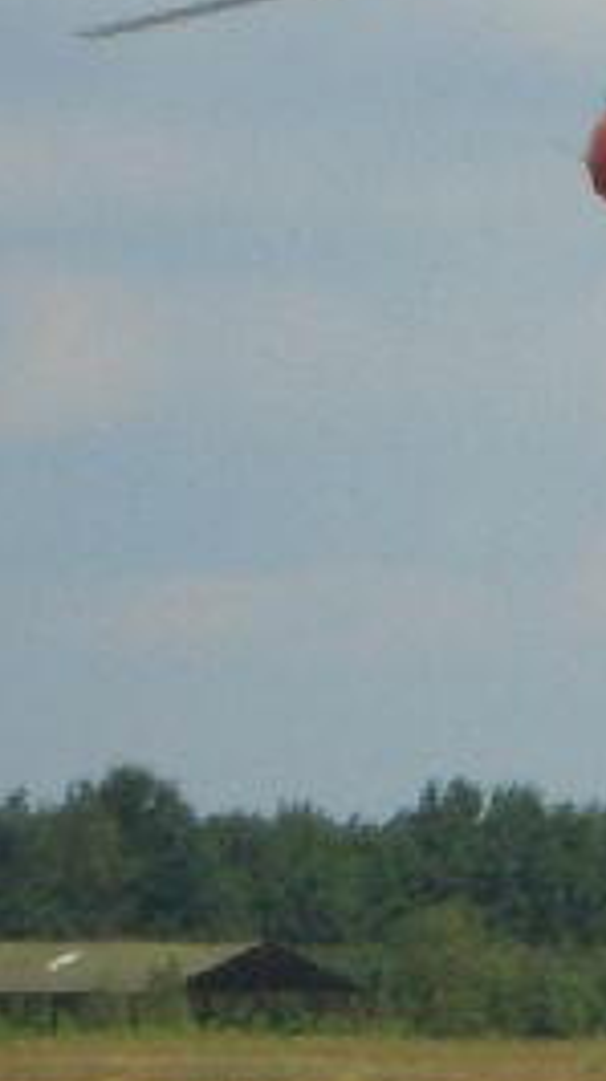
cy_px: -33
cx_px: 1163
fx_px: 12638
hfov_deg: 2.7
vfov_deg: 4.9
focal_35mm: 441
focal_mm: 17.4
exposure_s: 1/200
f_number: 7.7
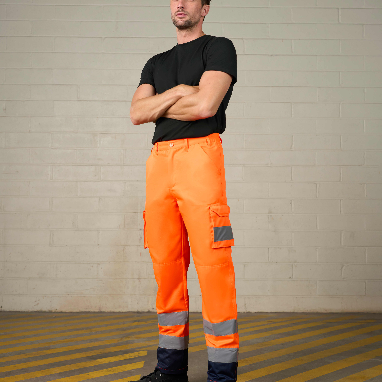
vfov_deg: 37.5
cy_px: 202
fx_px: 562
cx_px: 190
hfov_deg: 37.6
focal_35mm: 45
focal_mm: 35
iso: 400
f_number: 3.5
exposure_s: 1/160
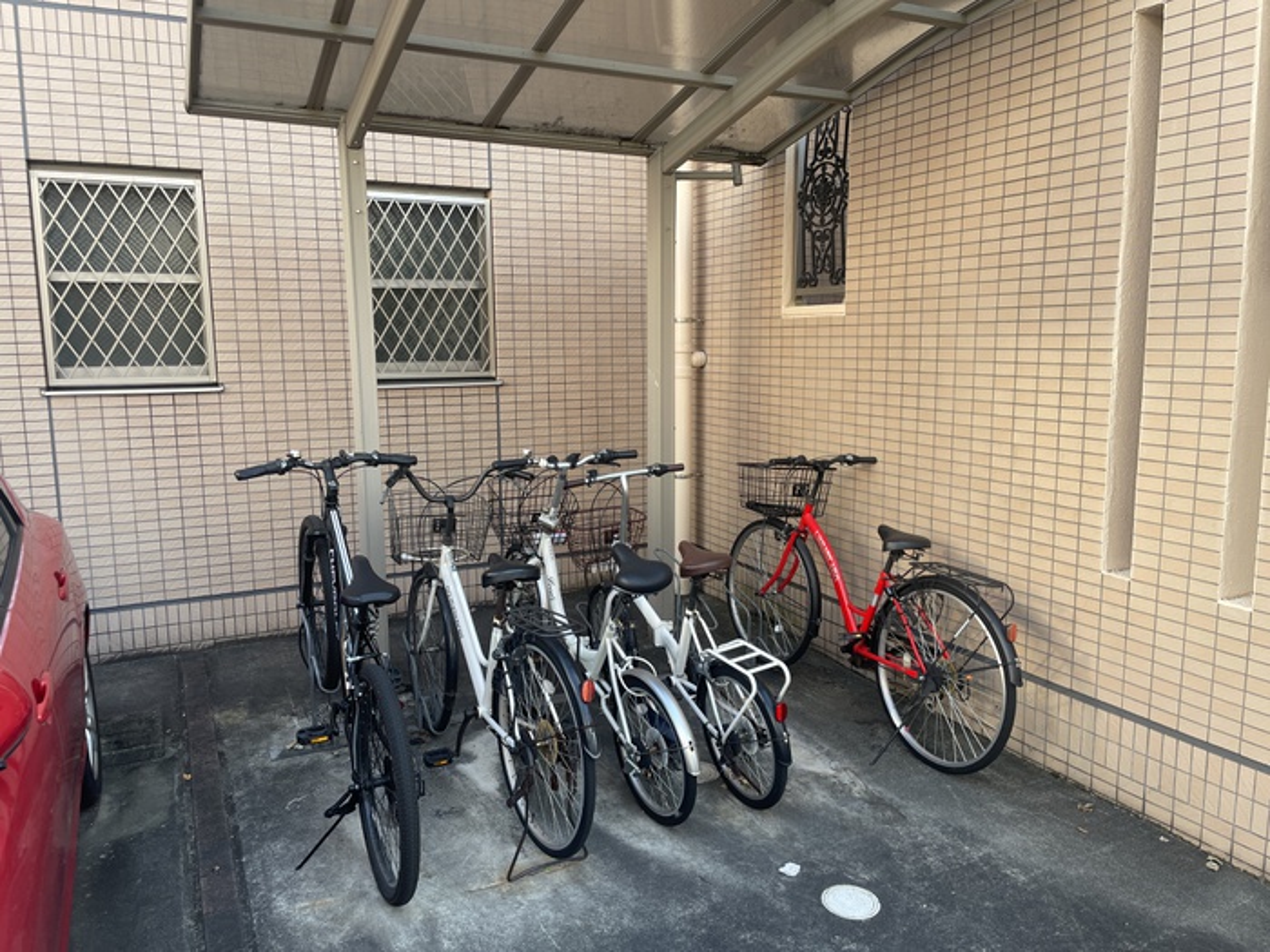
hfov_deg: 67.3
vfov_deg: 53.1
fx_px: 954
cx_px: 635
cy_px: 476
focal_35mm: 26
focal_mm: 4.2
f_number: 1.6
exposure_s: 1/208
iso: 32
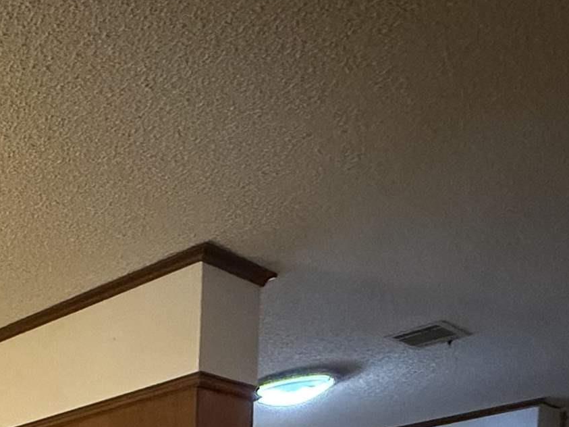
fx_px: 838
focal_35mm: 51
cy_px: 769
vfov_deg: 20.3
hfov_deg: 30.3
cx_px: -157
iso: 1000
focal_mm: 2.22
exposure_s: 1/40
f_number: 2.2
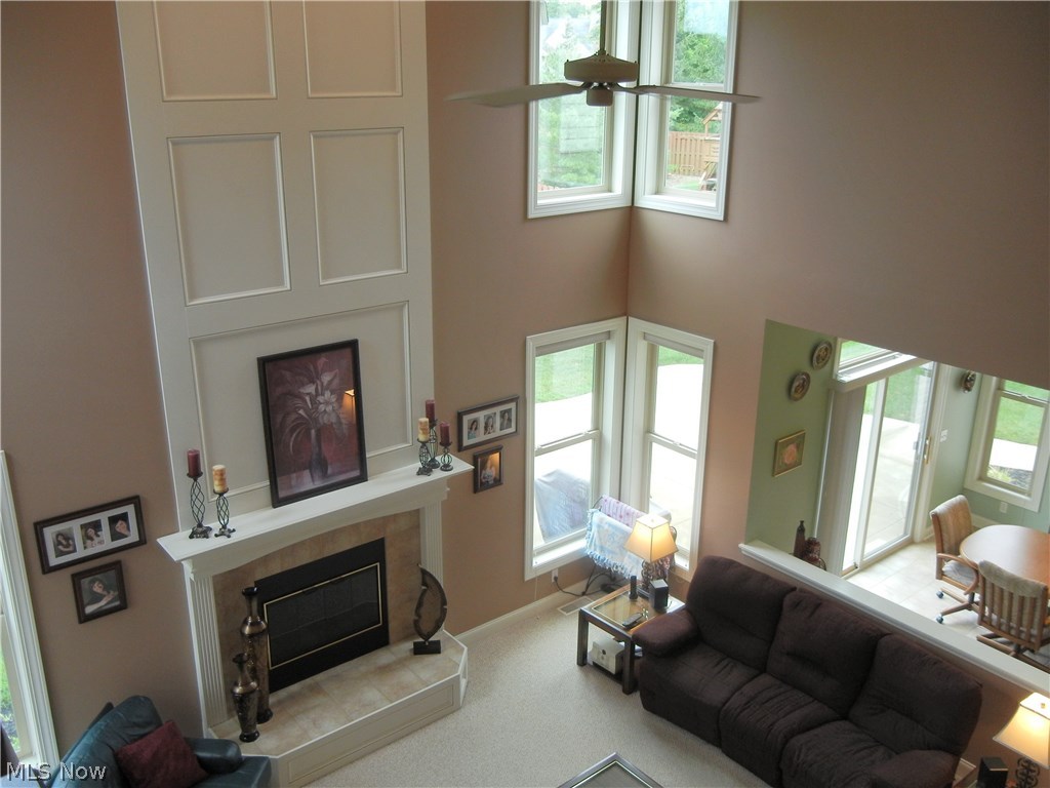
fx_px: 910
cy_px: 394
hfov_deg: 60.0
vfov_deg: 46.8
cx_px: 525
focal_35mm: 30
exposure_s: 1/52.4
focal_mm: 5.4
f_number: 3.5
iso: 160
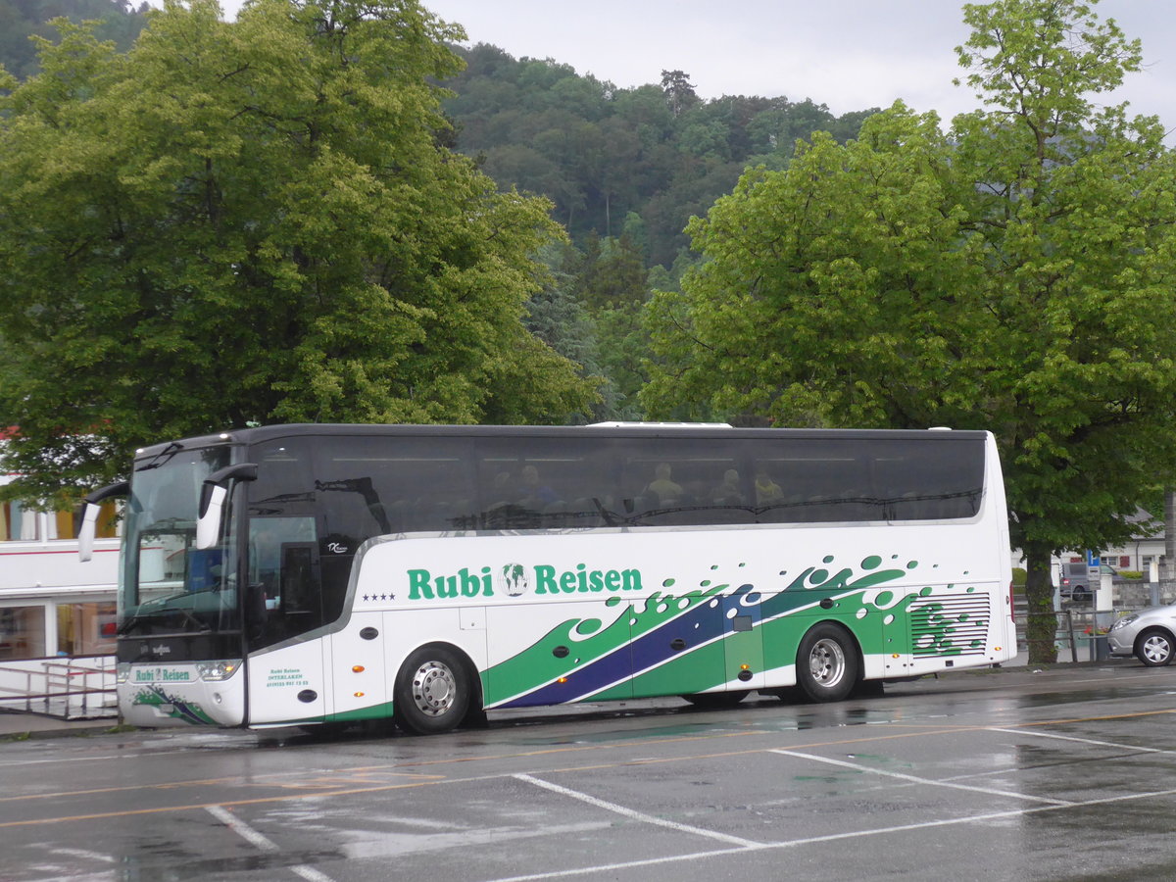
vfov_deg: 19.9
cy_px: 441
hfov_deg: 26.3
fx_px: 2514
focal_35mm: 74
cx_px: 588
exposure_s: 1/40
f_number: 4.2
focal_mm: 15
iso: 400
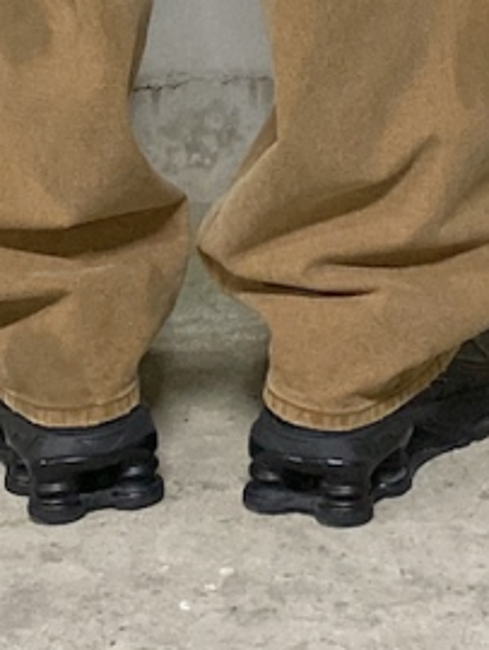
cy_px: -312
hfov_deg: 18.0
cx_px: 202
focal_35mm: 82
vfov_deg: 20.5
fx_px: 1542
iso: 500
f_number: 1.8
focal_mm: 4.25
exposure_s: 1/33
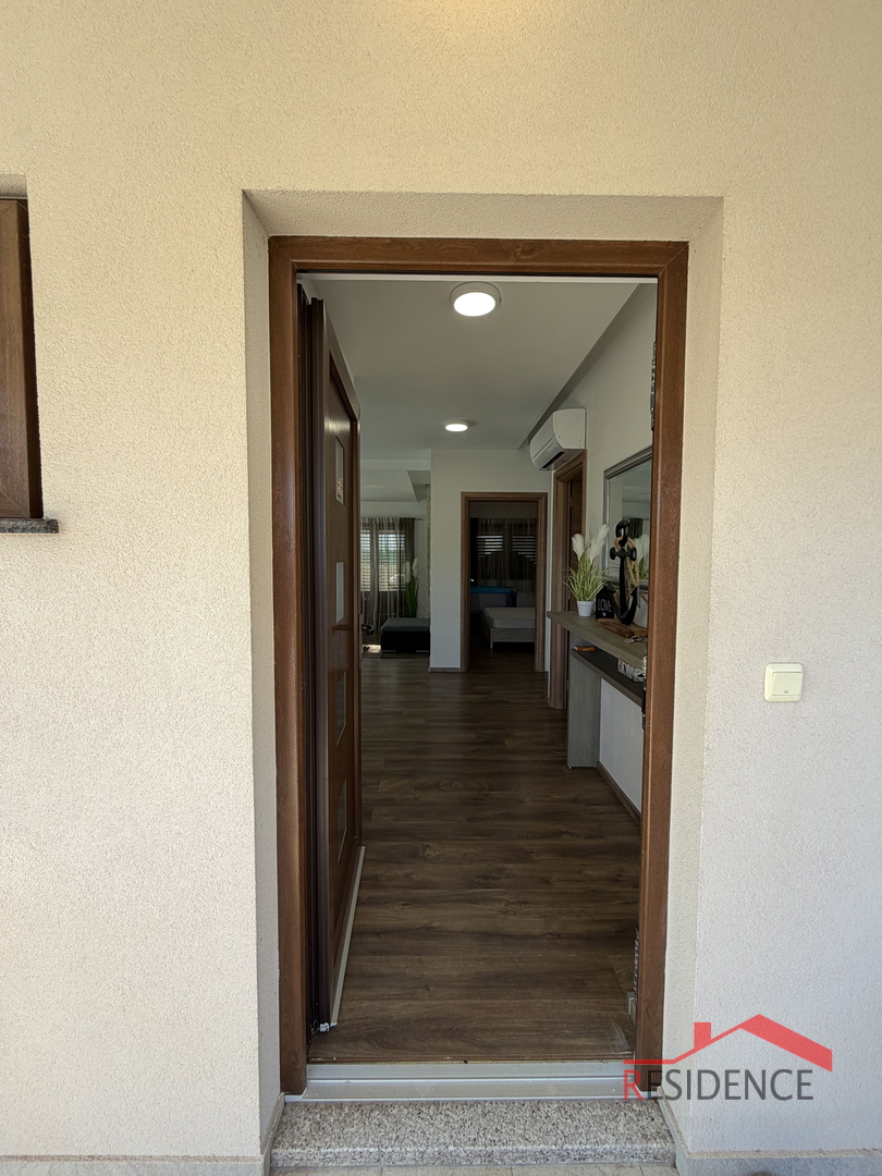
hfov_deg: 85.7
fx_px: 476
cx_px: 441
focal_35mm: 14
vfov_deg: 102.1
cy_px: 588
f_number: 2.2
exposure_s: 1/121
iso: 80
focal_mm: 2.22
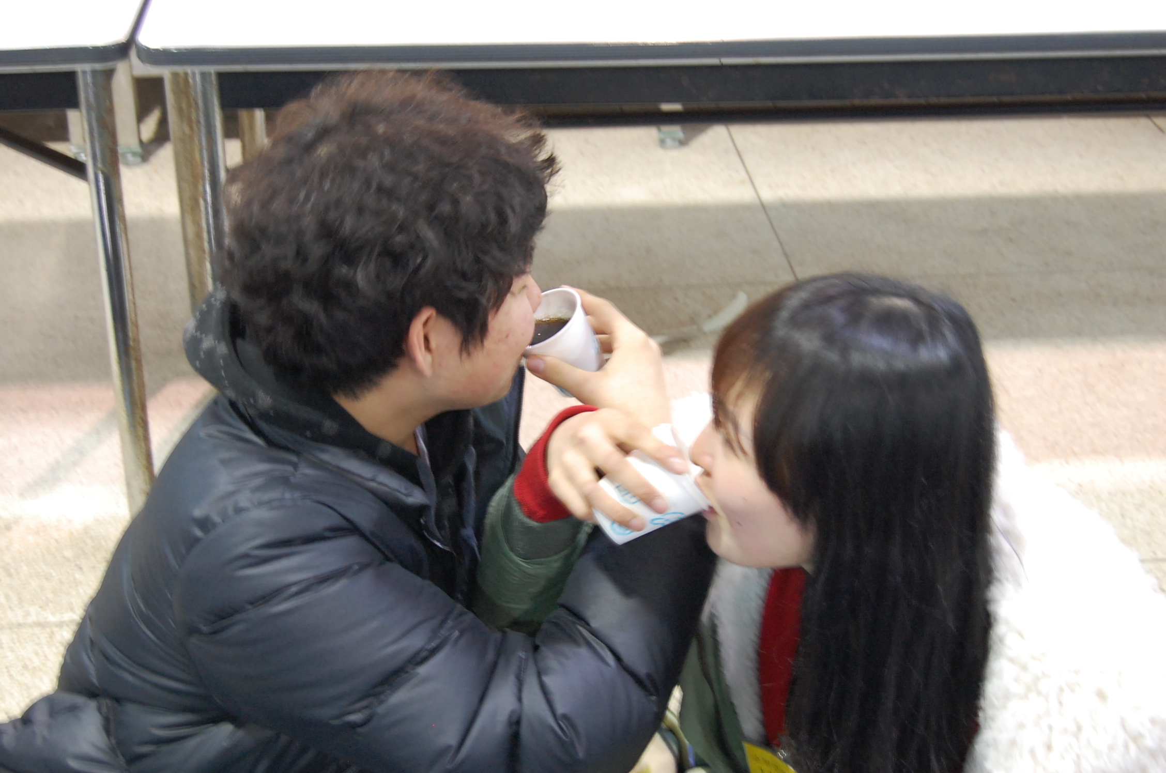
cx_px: 583
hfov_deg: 35.1
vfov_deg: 23.7
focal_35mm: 57
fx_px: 1843
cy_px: 386
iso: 1100
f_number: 5
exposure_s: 1/8
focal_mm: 38
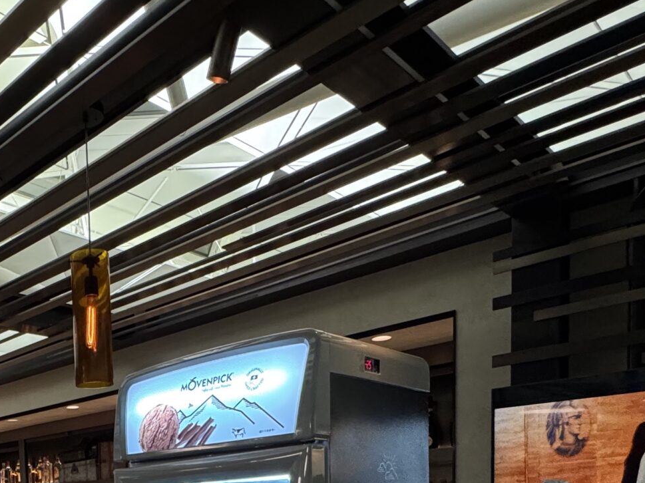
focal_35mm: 37
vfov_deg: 32.7
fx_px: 689
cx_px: 67
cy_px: 560
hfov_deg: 45.5
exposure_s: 1/48
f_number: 2.2
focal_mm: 2.22
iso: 320
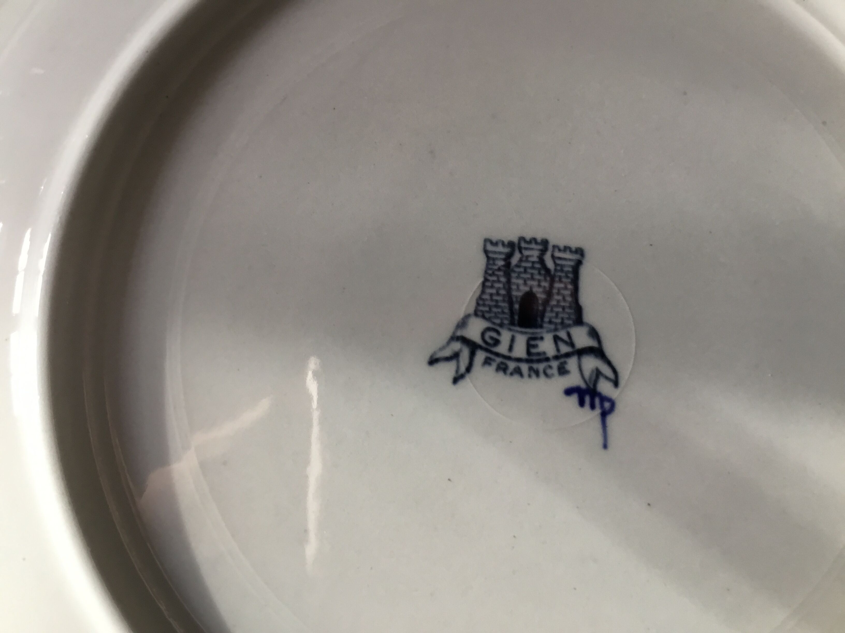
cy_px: 316
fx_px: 757
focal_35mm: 31
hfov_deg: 58.4
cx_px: 422
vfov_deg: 45.4
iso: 64
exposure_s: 1/33
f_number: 2.4
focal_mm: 3.3
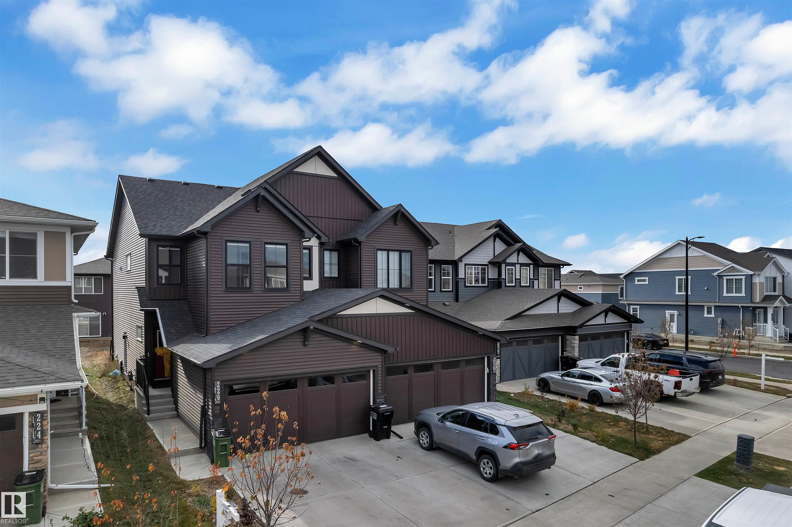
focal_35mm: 22
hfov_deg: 78.6
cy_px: 264
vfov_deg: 57.2
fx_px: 484
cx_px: 396
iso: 110
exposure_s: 1/5000
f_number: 2.4
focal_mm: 8.38
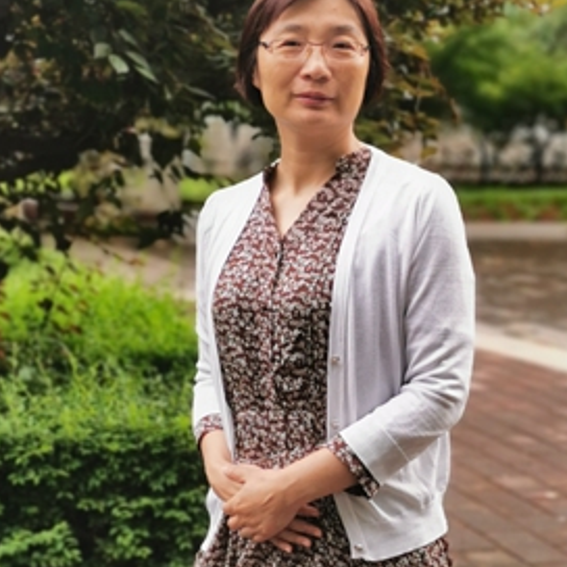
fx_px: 1538
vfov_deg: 20.8
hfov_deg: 20.9
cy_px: 208
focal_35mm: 83
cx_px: 314
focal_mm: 5.58
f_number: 1.8
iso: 50
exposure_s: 1/308
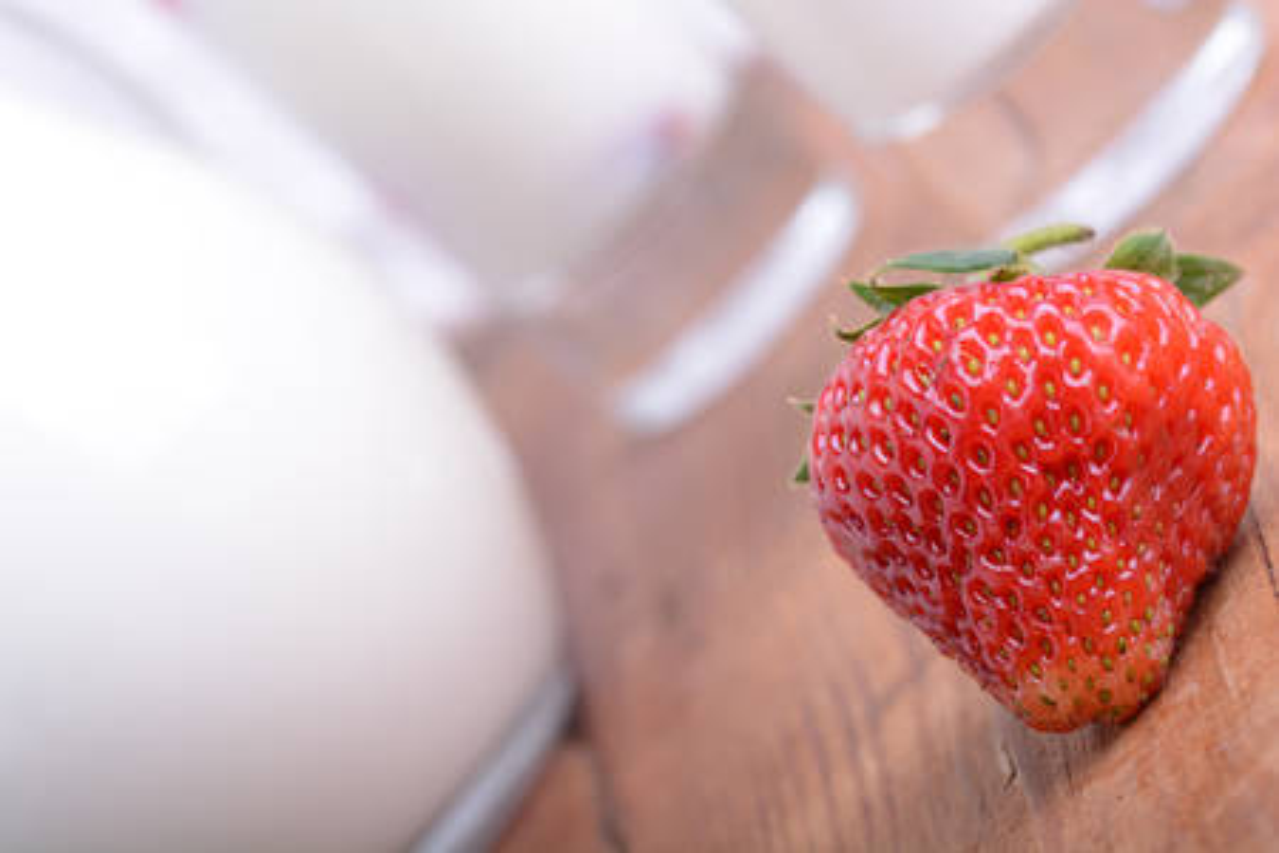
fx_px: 5595
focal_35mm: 158
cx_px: 640
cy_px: 426
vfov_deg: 8.7
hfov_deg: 13.0
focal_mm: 105
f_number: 13
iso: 100
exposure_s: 1/160
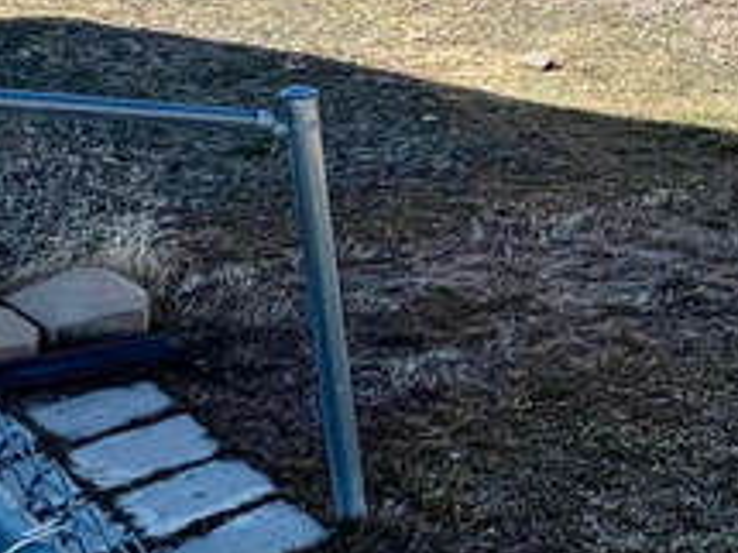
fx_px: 1321
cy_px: 65
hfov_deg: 24.6
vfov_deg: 23.1
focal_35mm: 62
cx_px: 1092
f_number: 1.8
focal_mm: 1.57
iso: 32
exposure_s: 1/896
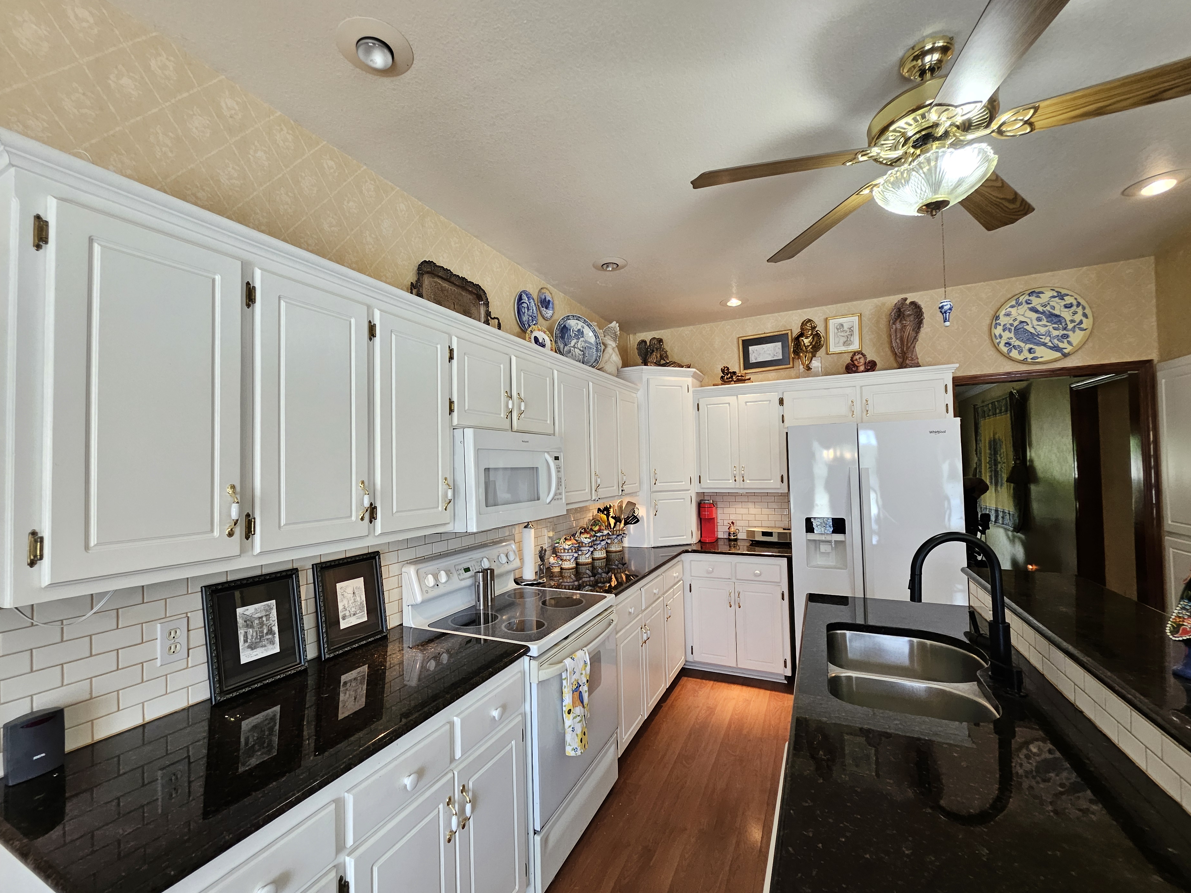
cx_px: 576
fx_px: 482
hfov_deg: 102.0
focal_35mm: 14
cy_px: 457
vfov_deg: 85.7
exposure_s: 1/60
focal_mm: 1.74
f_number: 2.2
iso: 100
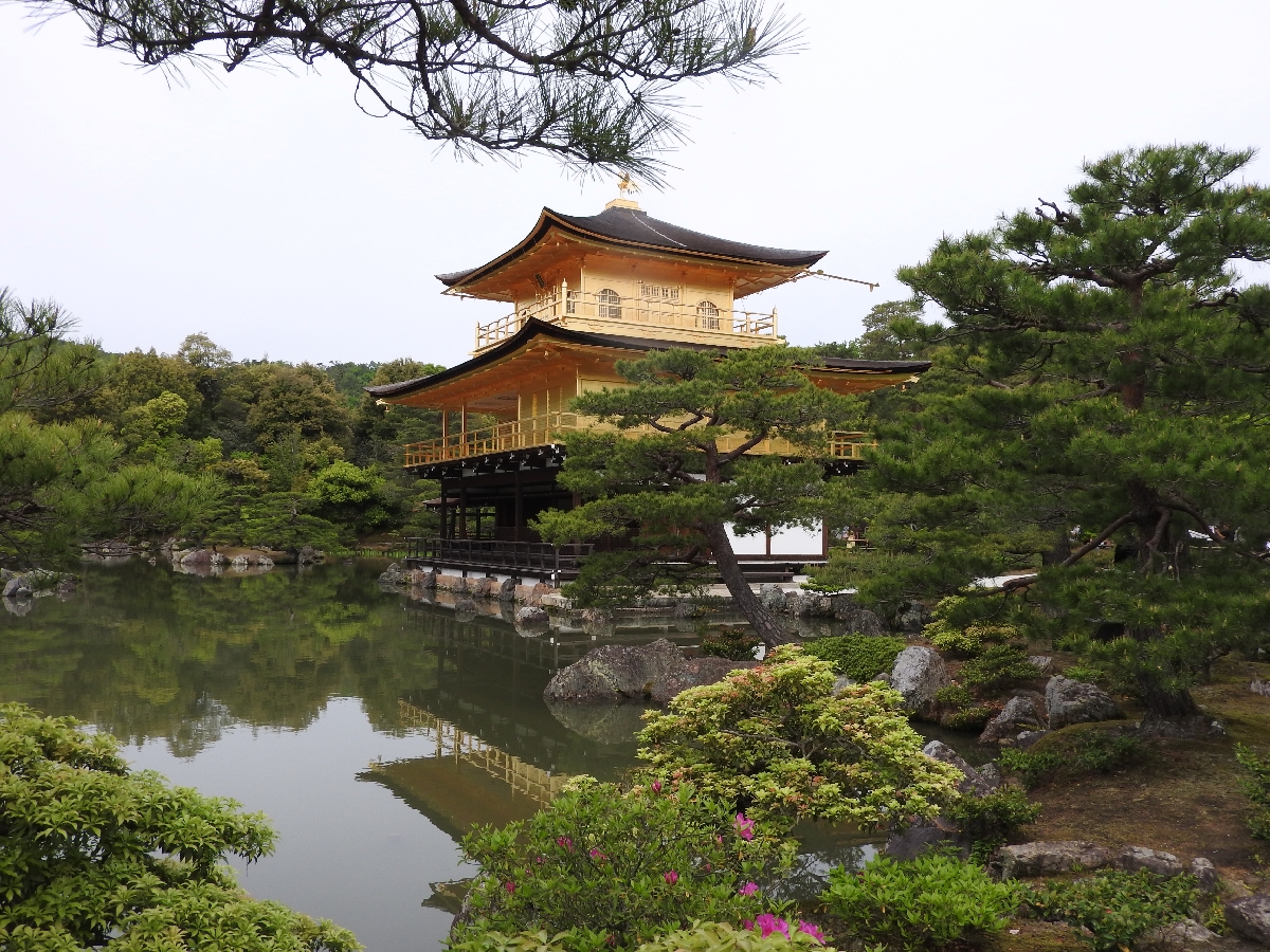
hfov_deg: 60.0
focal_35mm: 30
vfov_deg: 46.8
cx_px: 635
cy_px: 476
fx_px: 1101
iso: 100
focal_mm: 5.4
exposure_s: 1/1000
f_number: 3.5
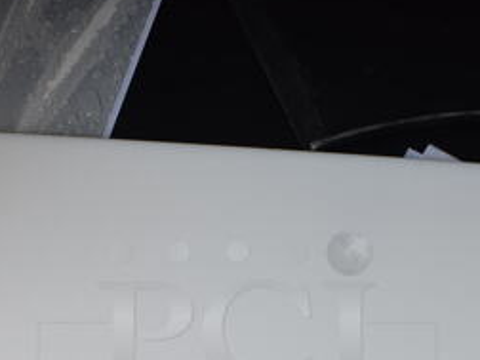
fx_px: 874
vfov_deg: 22.7
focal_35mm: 63
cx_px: 238
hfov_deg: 30.7
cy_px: 330
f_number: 5.6
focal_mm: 18
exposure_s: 1/125
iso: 100
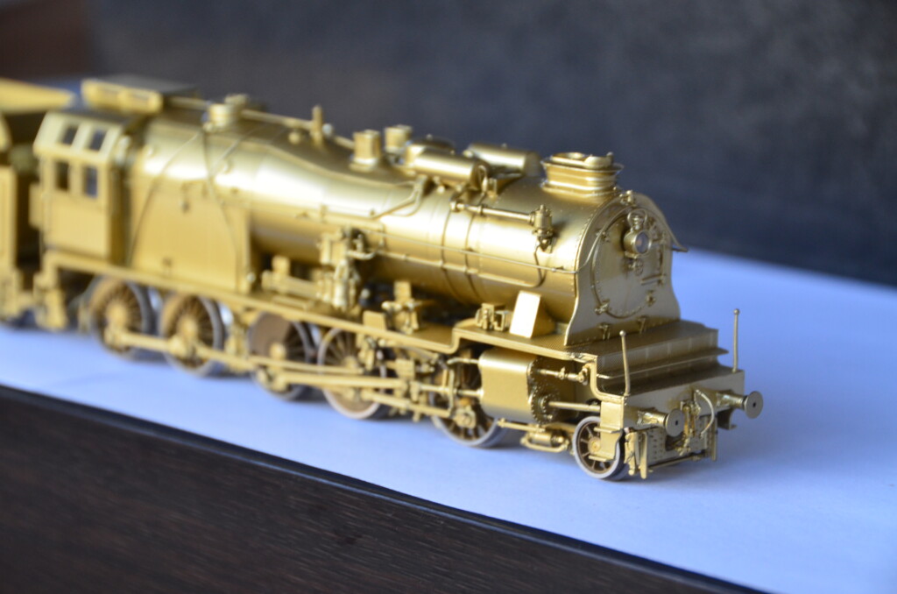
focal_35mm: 158
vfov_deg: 8.7
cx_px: 448
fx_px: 3916
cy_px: 297
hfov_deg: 13.1
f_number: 7.1
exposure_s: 1/40
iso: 800
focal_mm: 105
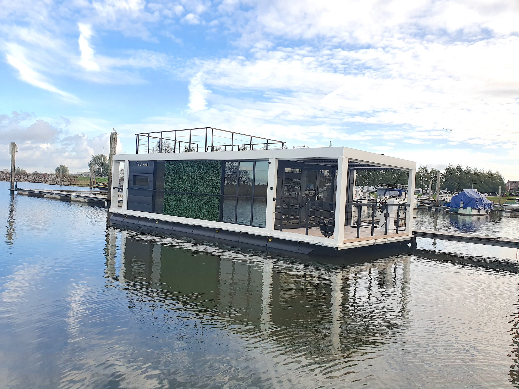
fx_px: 390
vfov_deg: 53.1
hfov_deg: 67.3
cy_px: 194
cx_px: 260
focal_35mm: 26
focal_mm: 4.32
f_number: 2.4
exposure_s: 1/469
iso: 50
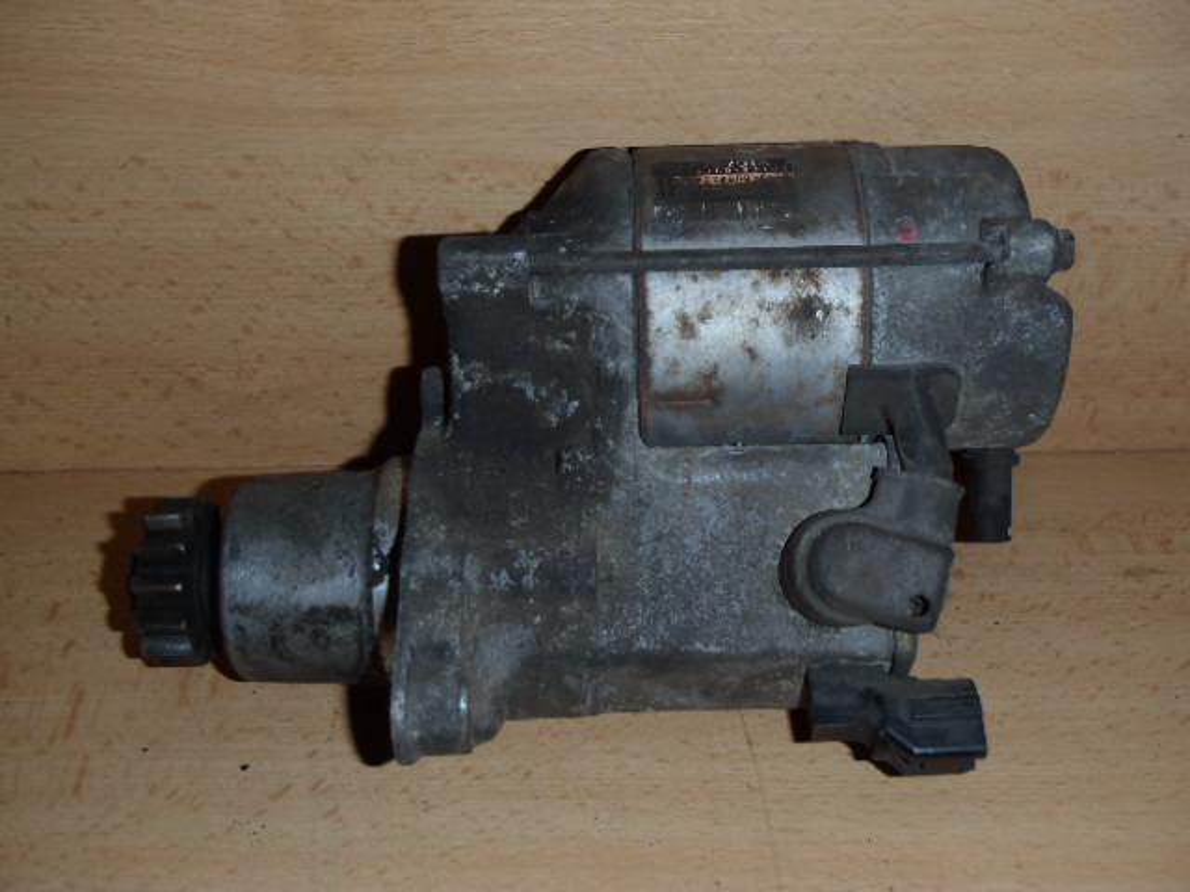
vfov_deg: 37.7
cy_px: 446
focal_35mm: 38
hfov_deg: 49.0
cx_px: 595
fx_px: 1306
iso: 100
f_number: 4.6
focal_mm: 6.83
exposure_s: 1/40
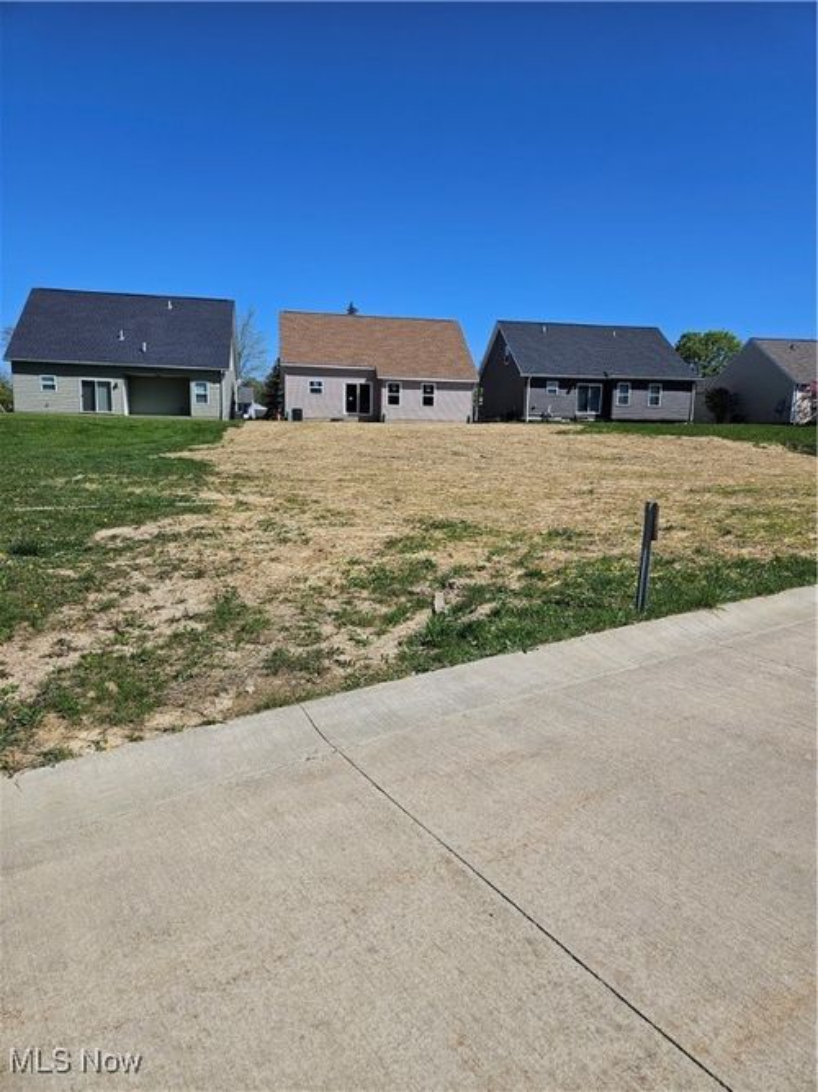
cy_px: 546
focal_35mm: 23
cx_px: 409
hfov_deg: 58.9
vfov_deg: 73.9
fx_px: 725
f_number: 1.8
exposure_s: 1/3117
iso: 25
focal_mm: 5.4
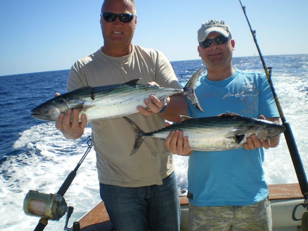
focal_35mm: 36
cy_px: 116
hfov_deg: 51.4
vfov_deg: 39.6
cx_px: 154
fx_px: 320
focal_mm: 6.3
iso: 50
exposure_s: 1/500
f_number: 4.6
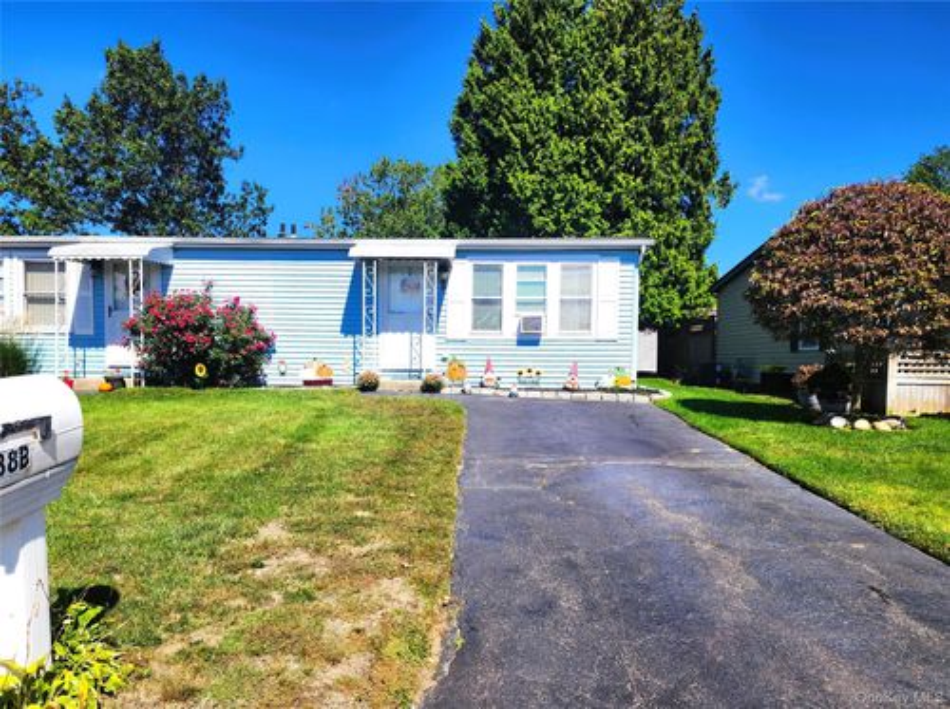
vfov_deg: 58.7
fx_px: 630
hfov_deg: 74.0
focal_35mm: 23
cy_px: 354
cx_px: 475
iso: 12
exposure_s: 1/1212
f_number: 1.8
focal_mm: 6.4
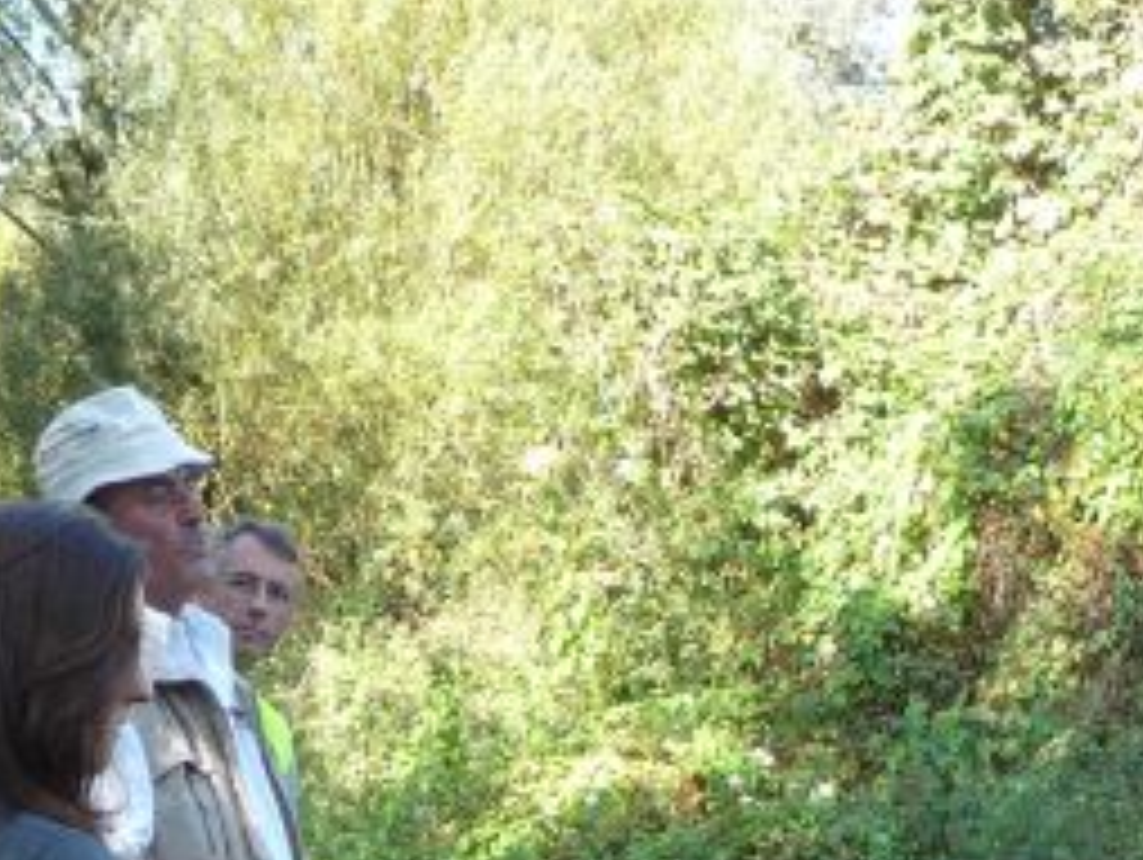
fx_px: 4330
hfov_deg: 15.0
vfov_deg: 11.2
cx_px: 526
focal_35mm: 131
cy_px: 846
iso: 100
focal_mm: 6.3
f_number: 3.8
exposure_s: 1/100
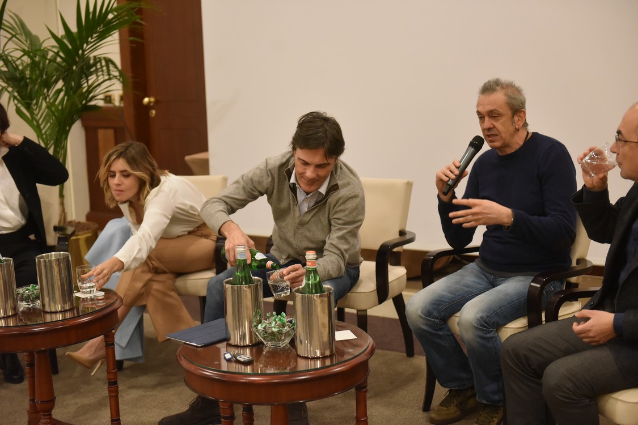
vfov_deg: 24.2
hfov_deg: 35.6
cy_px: 212
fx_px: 992
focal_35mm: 56
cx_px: 319
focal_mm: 56
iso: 3200
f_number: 2.8
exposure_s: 1/250
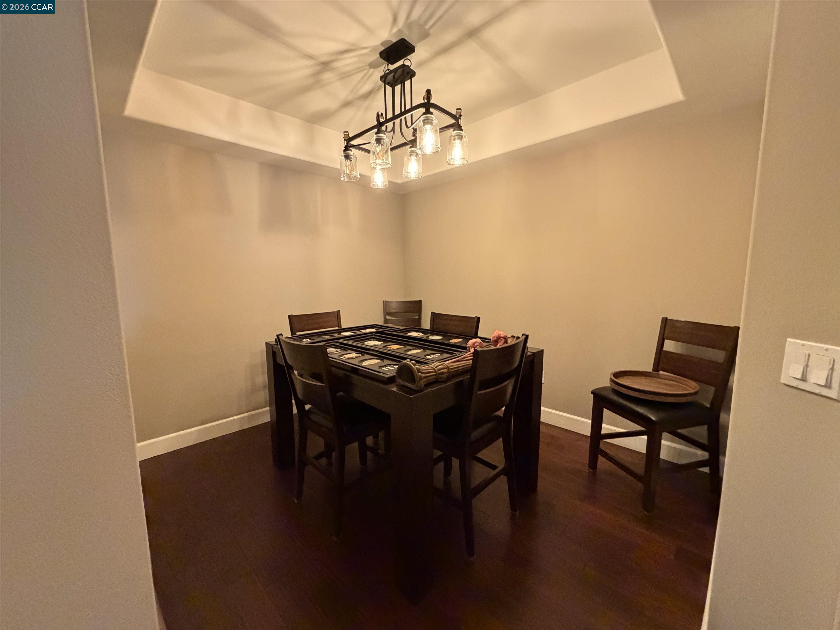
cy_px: 315
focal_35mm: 14
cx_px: 420
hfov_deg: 102.1
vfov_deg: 85.7
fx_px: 340
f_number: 2.2
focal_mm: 2.22
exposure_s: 1/60
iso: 800
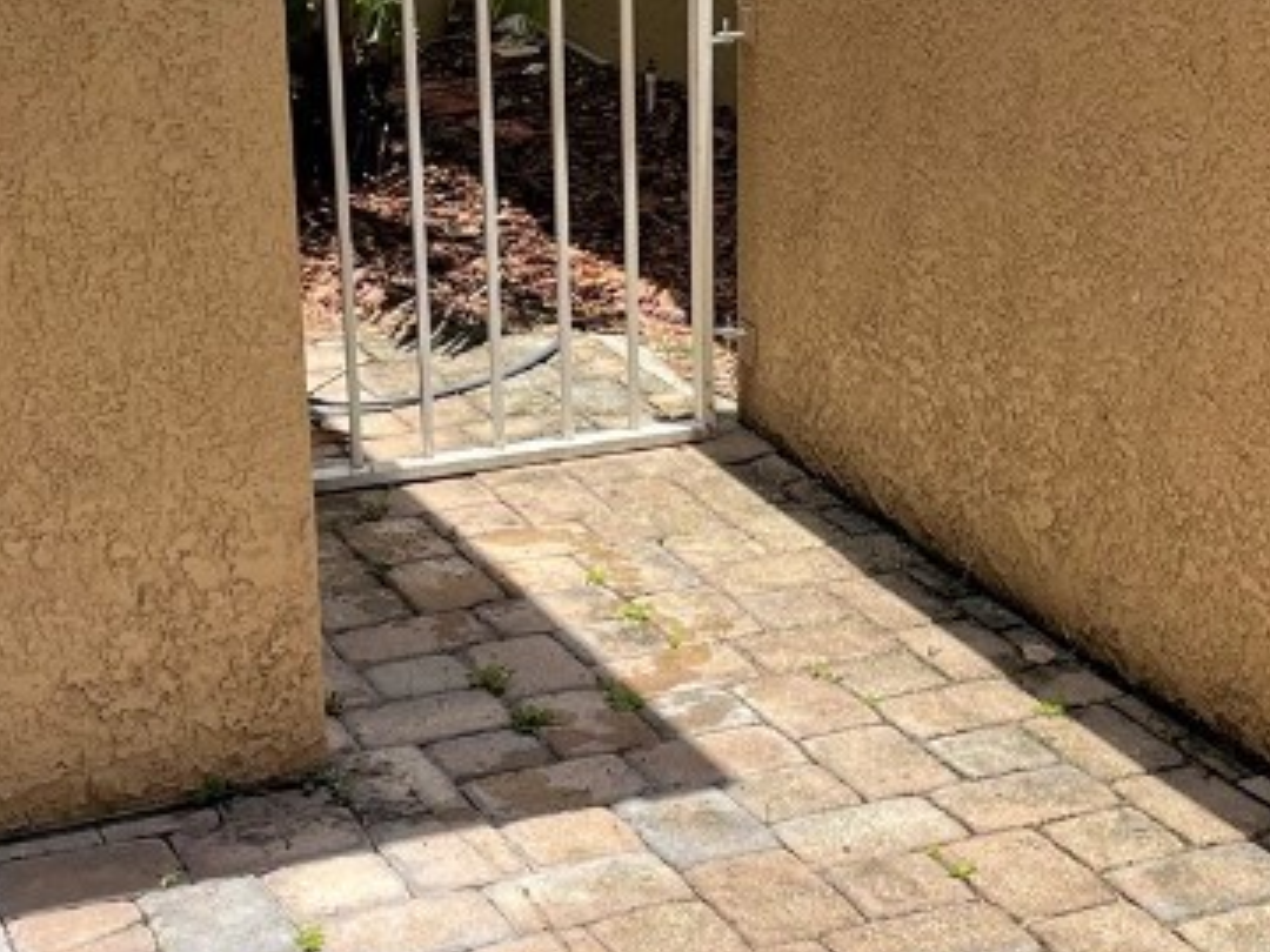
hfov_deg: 26.3
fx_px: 2715
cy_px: 437
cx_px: 773
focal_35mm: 74
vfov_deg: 19.9
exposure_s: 1/1422
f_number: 1.6
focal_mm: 5.1
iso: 50
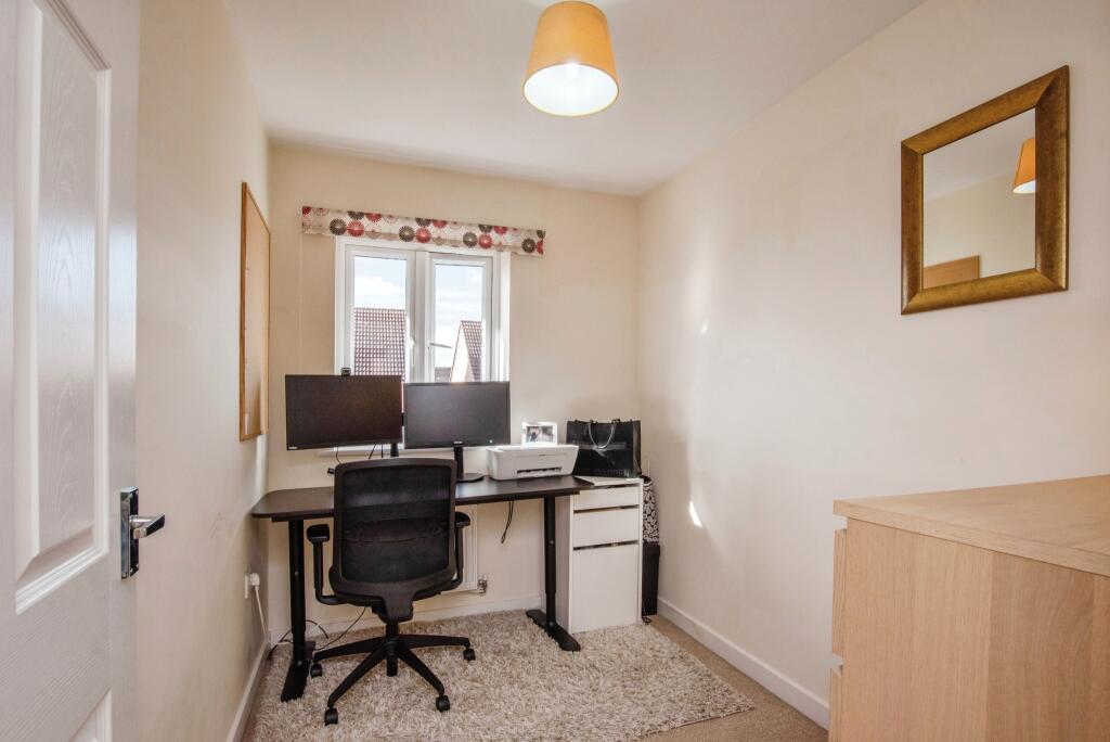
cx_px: 555
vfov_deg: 70.5
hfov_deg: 93.2
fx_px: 524
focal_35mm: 17
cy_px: 371
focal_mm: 17
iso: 400
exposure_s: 1/60
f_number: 16
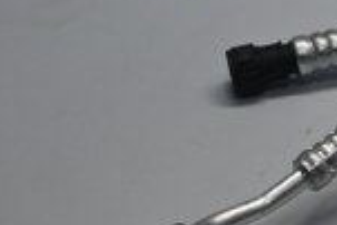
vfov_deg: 10.2
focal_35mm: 134
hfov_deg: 13.8
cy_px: 0
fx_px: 1255
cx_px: 594
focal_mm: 22.5
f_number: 4
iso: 400
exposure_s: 1/160
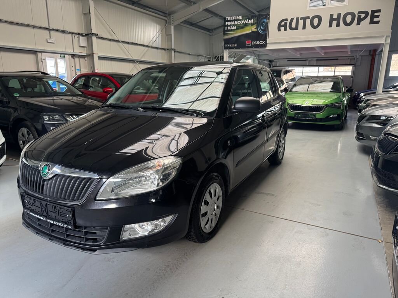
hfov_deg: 71.6
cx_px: 199
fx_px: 276
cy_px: 149
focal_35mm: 24
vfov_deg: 56.8
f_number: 1.78
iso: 200
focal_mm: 6.76
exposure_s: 1/67
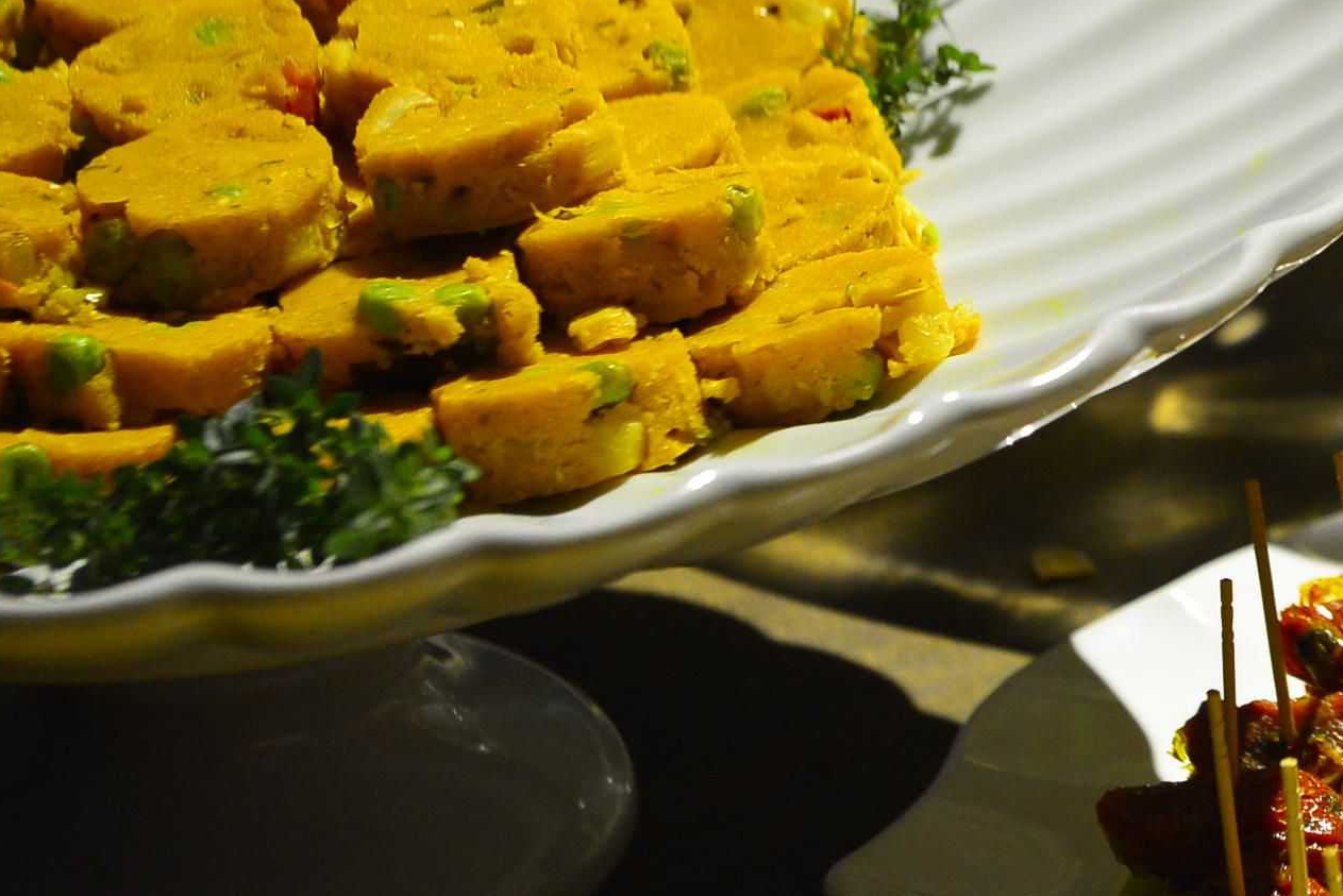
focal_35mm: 204
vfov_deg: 6.7
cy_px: 274
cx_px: 1636
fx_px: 7613
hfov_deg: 9.9
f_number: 5
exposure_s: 1/160
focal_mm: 70
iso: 2000
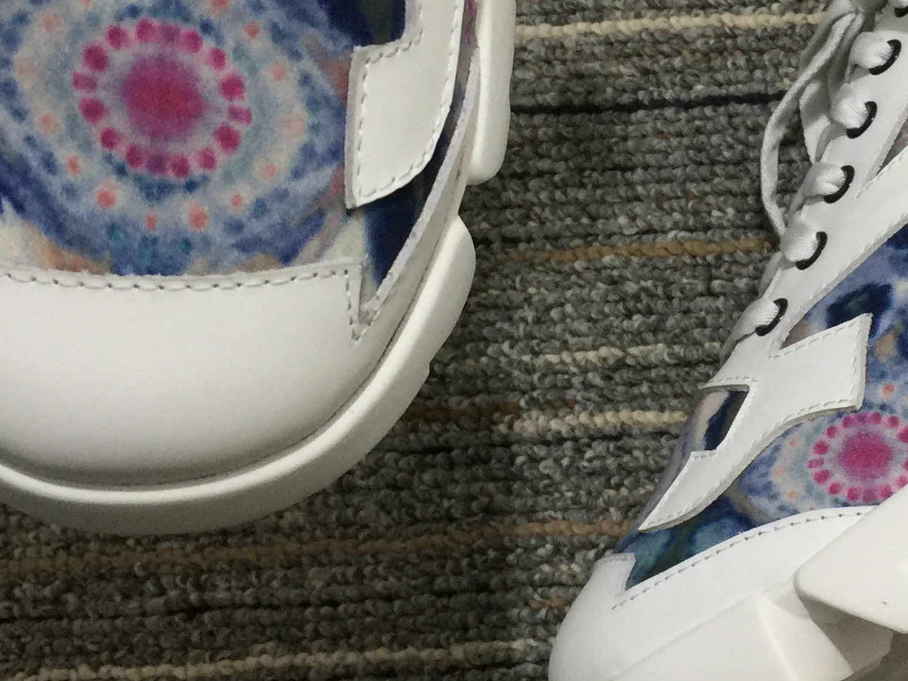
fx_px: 1968
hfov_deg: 25.8
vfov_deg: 19.5
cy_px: 155
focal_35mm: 75
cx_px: 625
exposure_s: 1/33
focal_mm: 4.15
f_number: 2.2
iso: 64
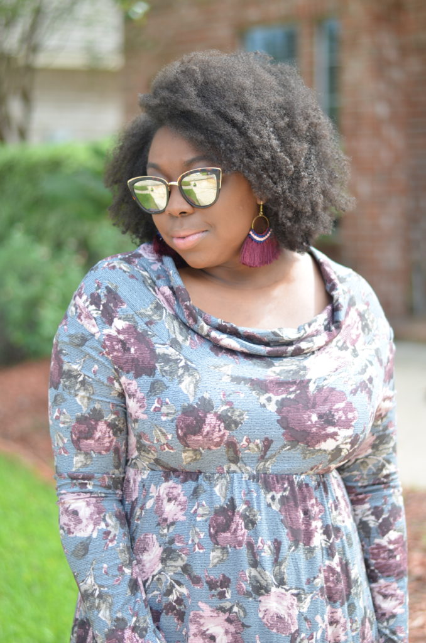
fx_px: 1337
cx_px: 213
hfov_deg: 18.1
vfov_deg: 27.0
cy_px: 322
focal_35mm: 75
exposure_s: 1/500
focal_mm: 50
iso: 100
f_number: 1.8
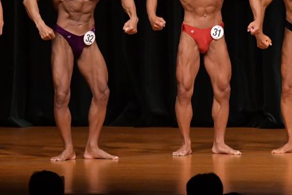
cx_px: 90
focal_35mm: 419
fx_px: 3397
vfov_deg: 3.3
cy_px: 71
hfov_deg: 4.9
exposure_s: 1/400
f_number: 5.6
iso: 5000
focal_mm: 150
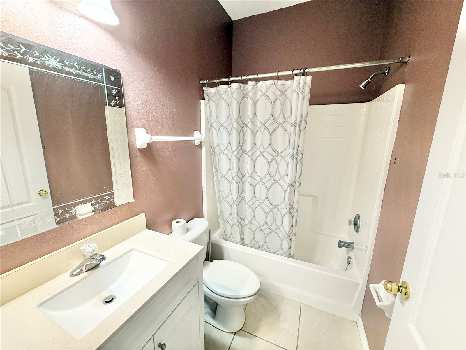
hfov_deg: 102.1
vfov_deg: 85.7
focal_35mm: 14
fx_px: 188
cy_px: 175
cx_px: 233
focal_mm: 2.22
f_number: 2.2
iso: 200
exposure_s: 1/60
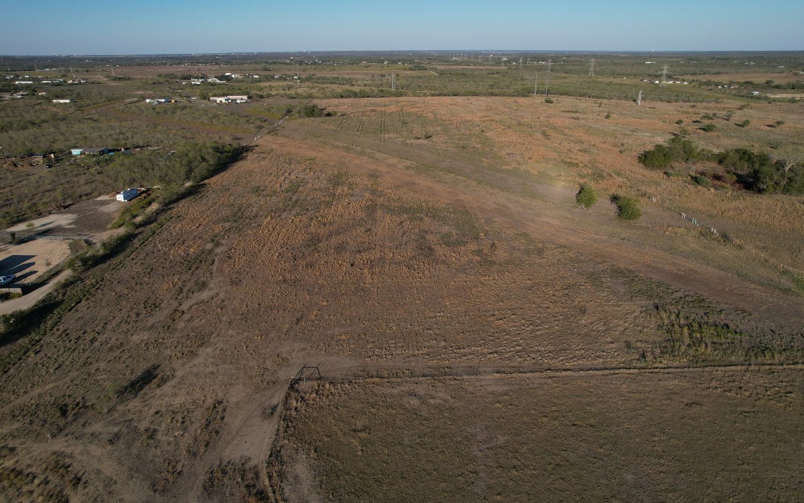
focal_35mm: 23
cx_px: 407
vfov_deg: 53.0
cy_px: 243
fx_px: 504
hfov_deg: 77.2
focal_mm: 8.38
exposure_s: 1/3000
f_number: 2.8
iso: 130
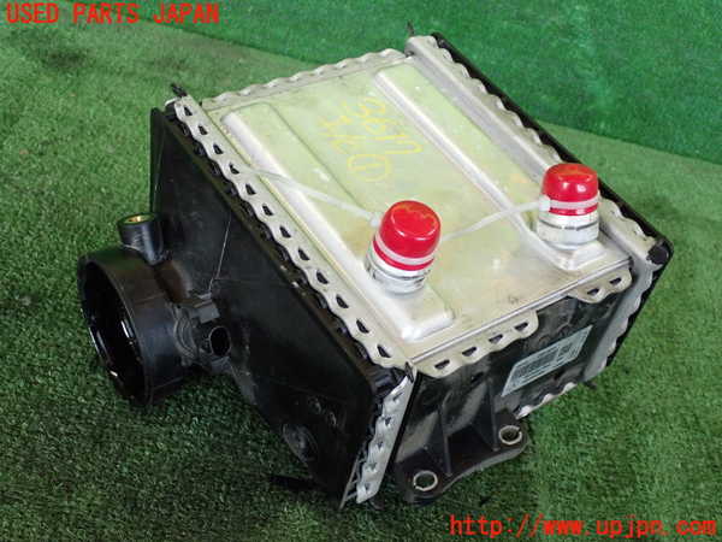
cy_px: 271
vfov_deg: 30.9
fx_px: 980
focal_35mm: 47
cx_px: 361
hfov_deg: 40.4
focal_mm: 8.4
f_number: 3.1
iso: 640
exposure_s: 1/125
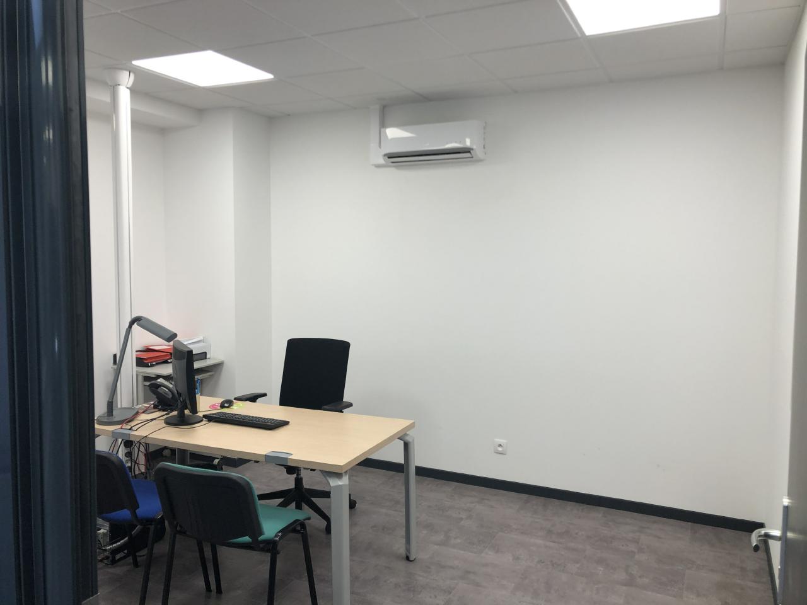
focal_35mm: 28
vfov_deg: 49.7
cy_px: 302
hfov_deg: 63.4
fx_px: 653
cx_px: 404
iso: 25
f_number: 1.8
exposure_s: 1/50
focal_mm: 3.99
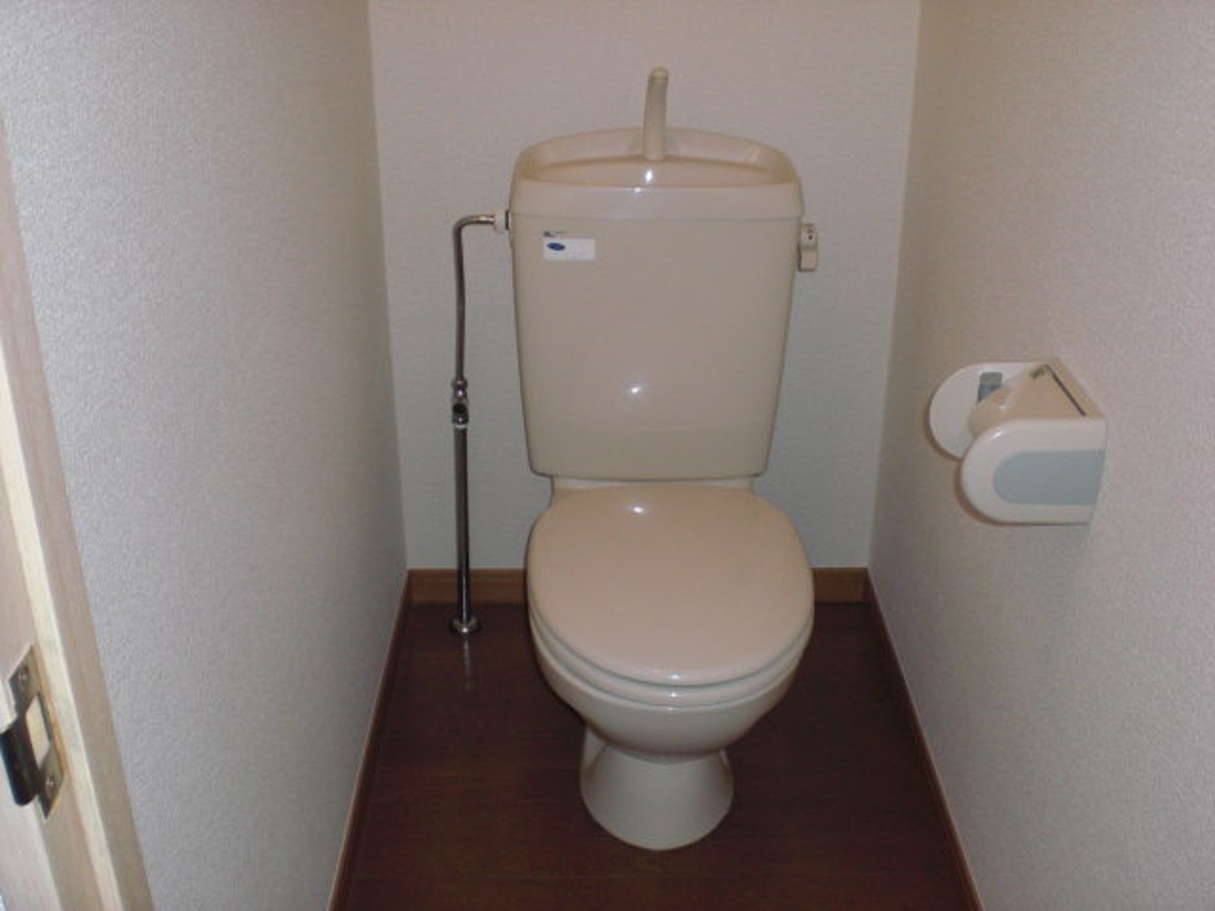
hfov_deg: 49.0
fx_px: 1334
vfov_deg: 37.7
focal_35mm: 38
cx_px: 608
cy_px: 456
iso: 200
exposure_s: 1/60
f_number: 3.1
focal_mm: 6.3
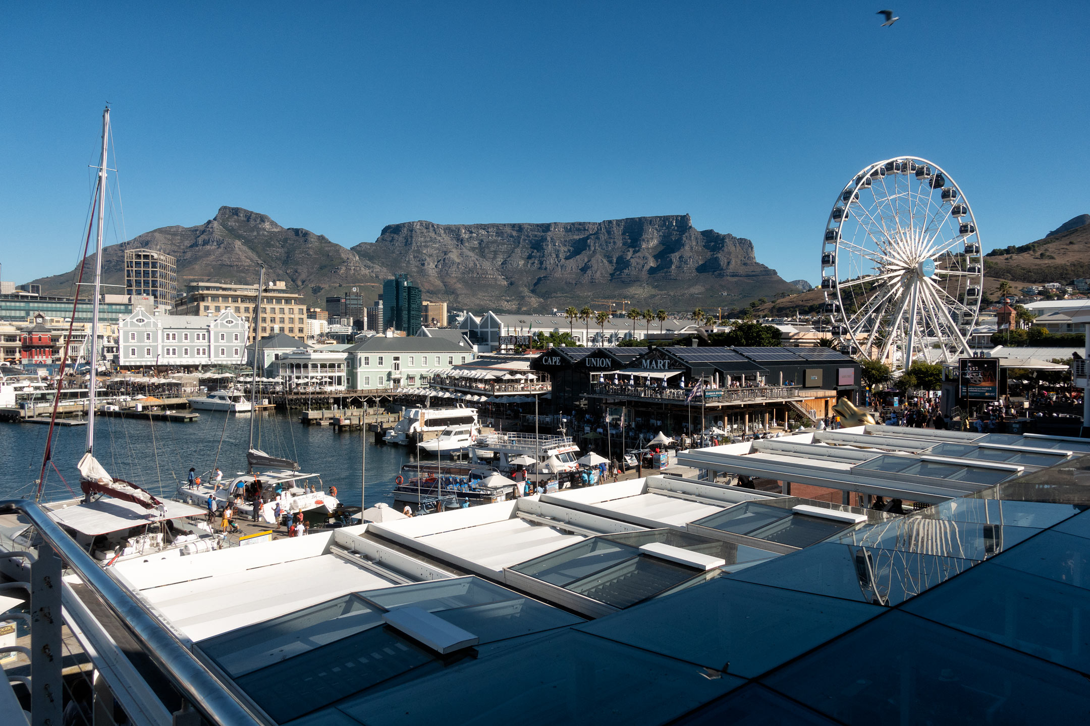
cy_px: 363
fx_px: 727
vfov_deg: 53.1
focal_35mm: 24
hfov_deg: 73.7
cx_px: 545
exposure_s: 1/200
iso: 125
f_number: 4
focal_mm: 8.8
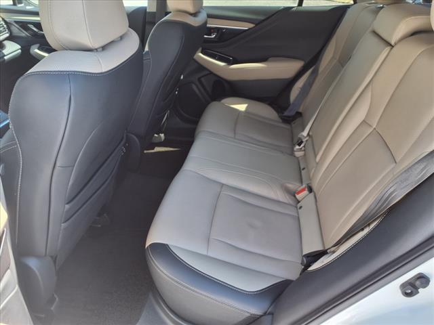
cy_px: 162
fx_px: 339
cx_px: 217
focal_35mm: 27
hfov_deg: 65.3
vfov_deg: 51.4
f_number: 1.9
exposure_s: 1/120
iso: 40
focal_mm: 3.58
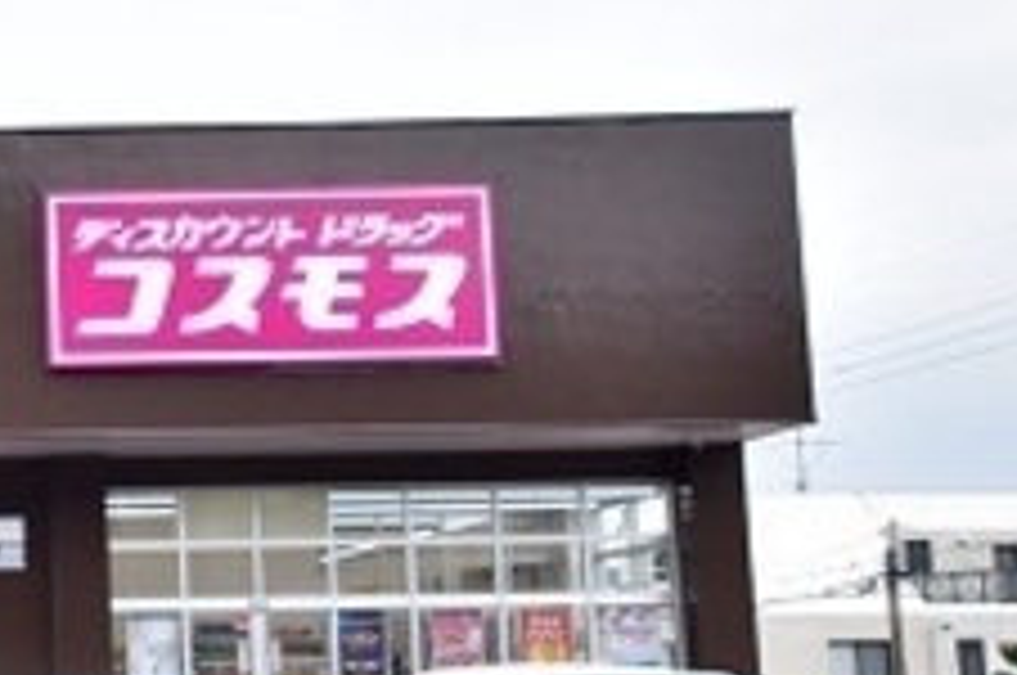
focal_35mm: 65
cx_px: -279
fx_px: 1824
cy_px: 461
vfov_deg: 20.9
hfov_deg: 26.7
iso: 160
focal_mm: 13
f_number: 3.5
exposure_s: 1/640
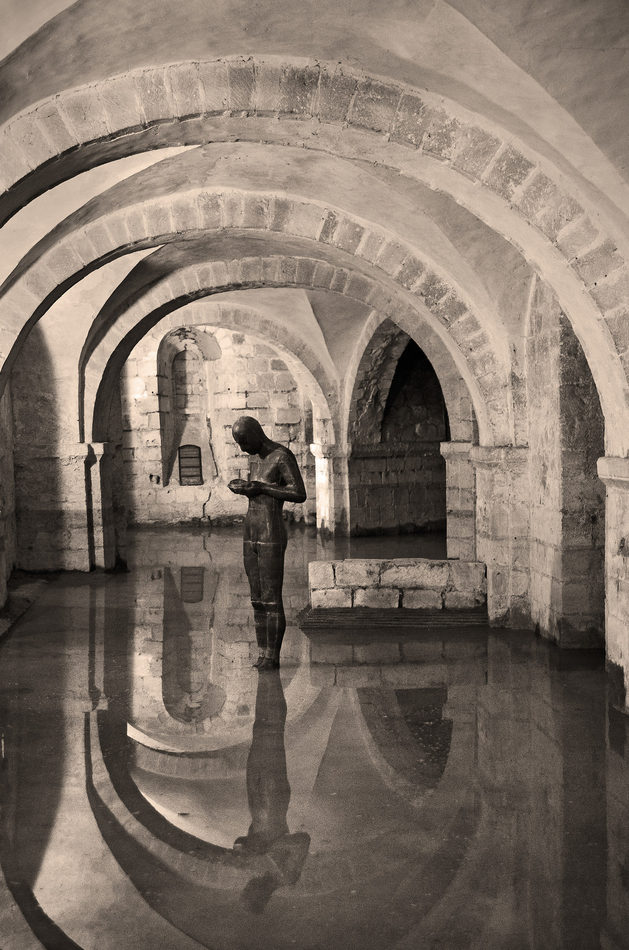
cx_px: 259
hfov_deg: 20.8
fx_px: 1712
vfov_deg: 31.0
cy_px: 546
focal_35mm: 65
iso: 800
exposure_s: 1/20
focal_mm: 36
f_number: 4
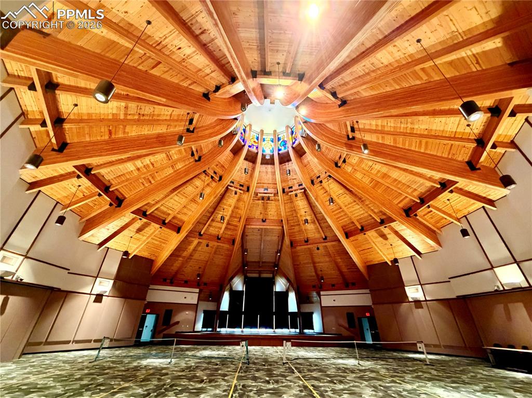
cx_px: 266
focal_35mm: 14
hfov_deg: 102.1
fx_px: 215
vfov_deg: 85.6
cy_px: 199
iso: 1000
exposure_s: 1/60
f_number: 2.2
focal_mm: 2.22
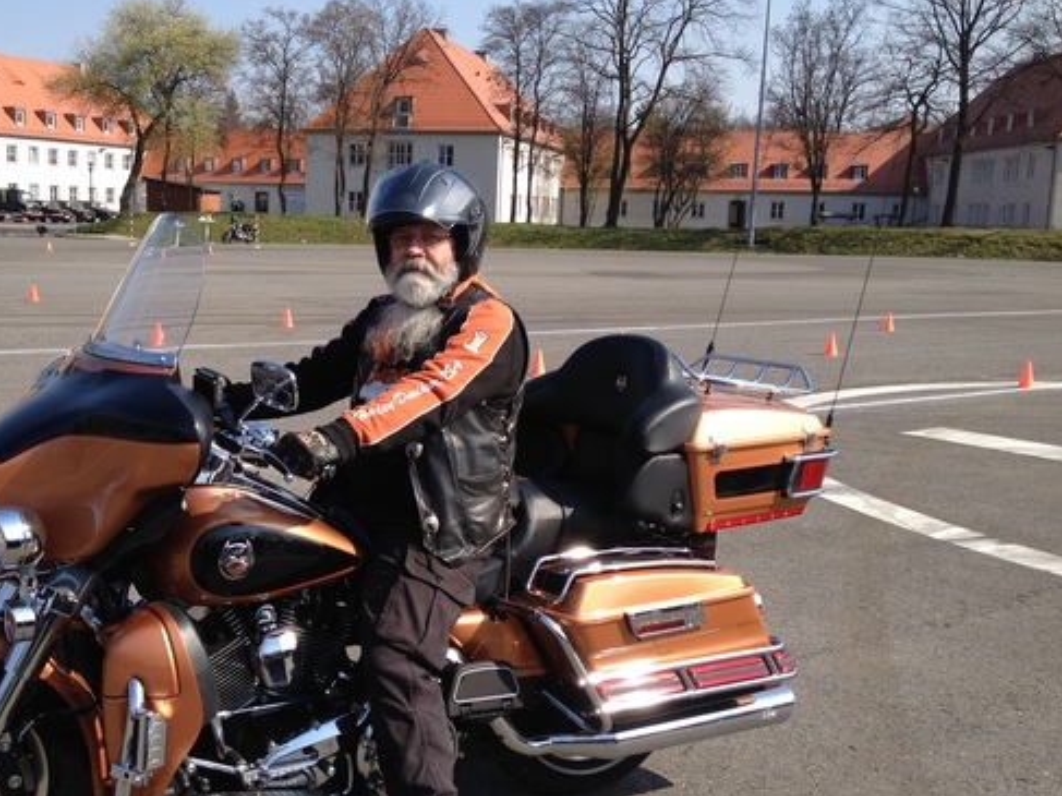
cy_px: 449
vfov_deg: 31.5
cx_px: 406
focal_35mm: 46
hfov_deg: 41.0
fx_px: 1411
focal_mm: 4.28
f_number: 2.4
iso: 50
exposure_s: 1/1104
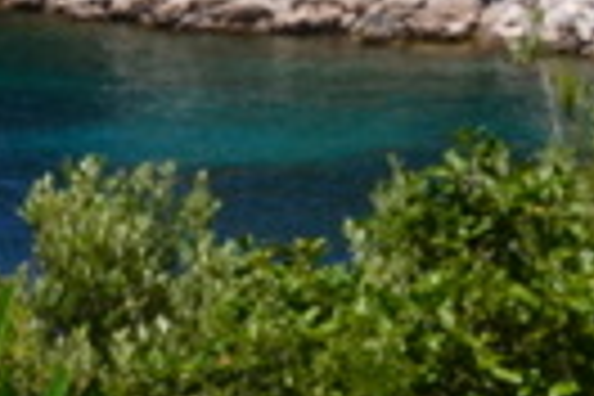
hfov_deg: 9.1
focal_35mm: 219
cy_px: -18
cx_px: -405
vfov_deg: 6.3
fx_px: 3613
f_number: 10
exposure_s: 1/320
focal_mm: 24
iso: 400
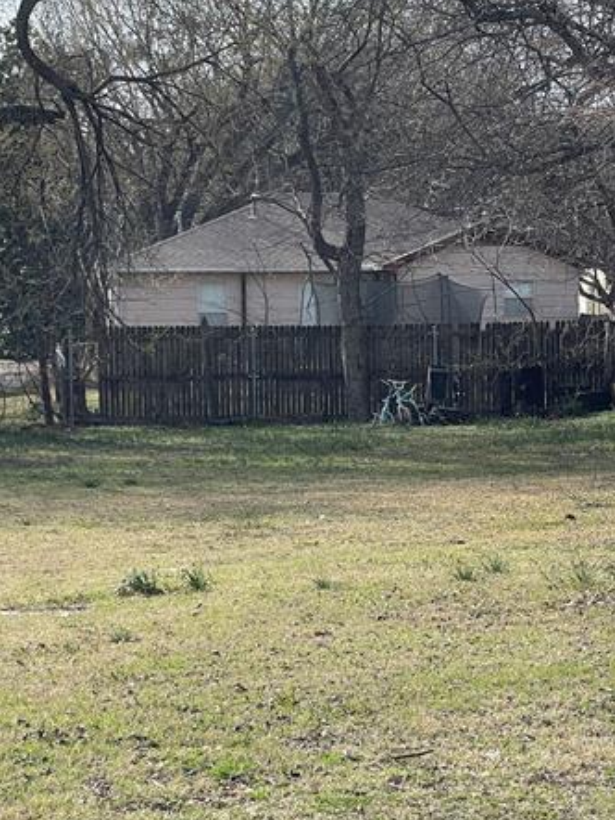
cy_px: 531
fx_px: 2631
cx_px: 293
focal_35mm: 111
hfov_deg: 13.3
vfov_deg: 17.7
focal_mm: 7.5
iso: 20
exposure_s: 1/704
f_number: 2.2
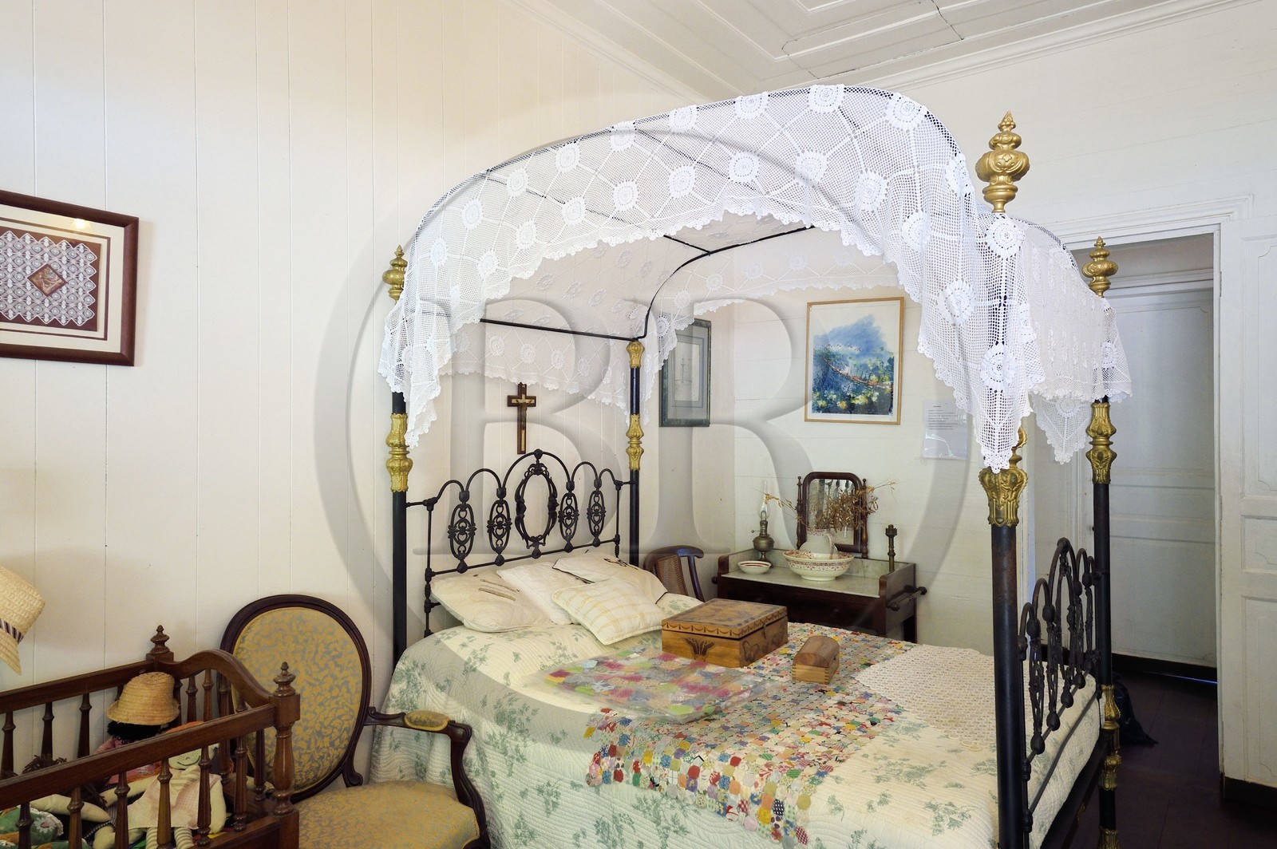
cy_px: 424
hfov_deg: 76.1
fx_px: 815
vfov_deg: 55.0
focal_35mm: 23
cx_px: 638
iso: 1600
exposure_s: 1/40
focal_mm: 23
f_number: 9
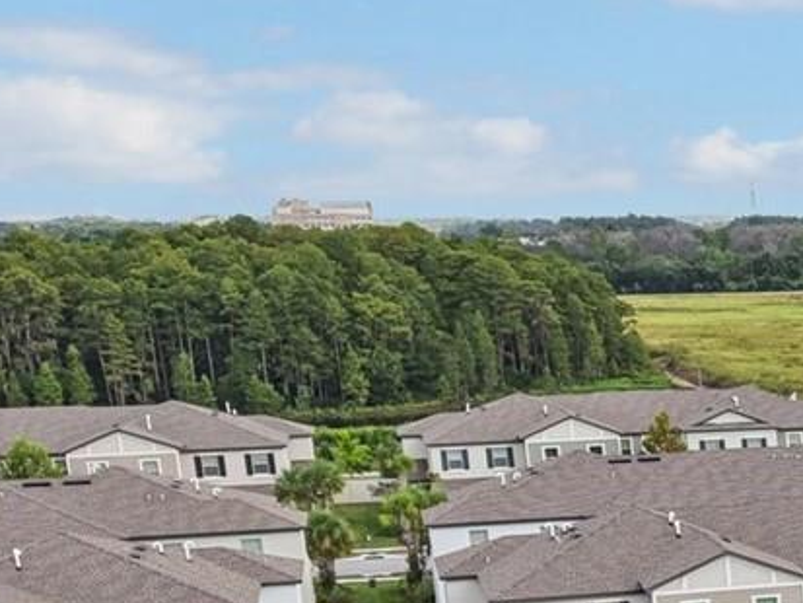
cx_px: 1431
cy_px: 759
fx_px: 2158
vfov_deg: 15.2
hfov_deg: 17.3
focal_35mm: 93
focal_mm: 8.7
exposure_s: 1/3200
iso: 180
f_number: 1.8
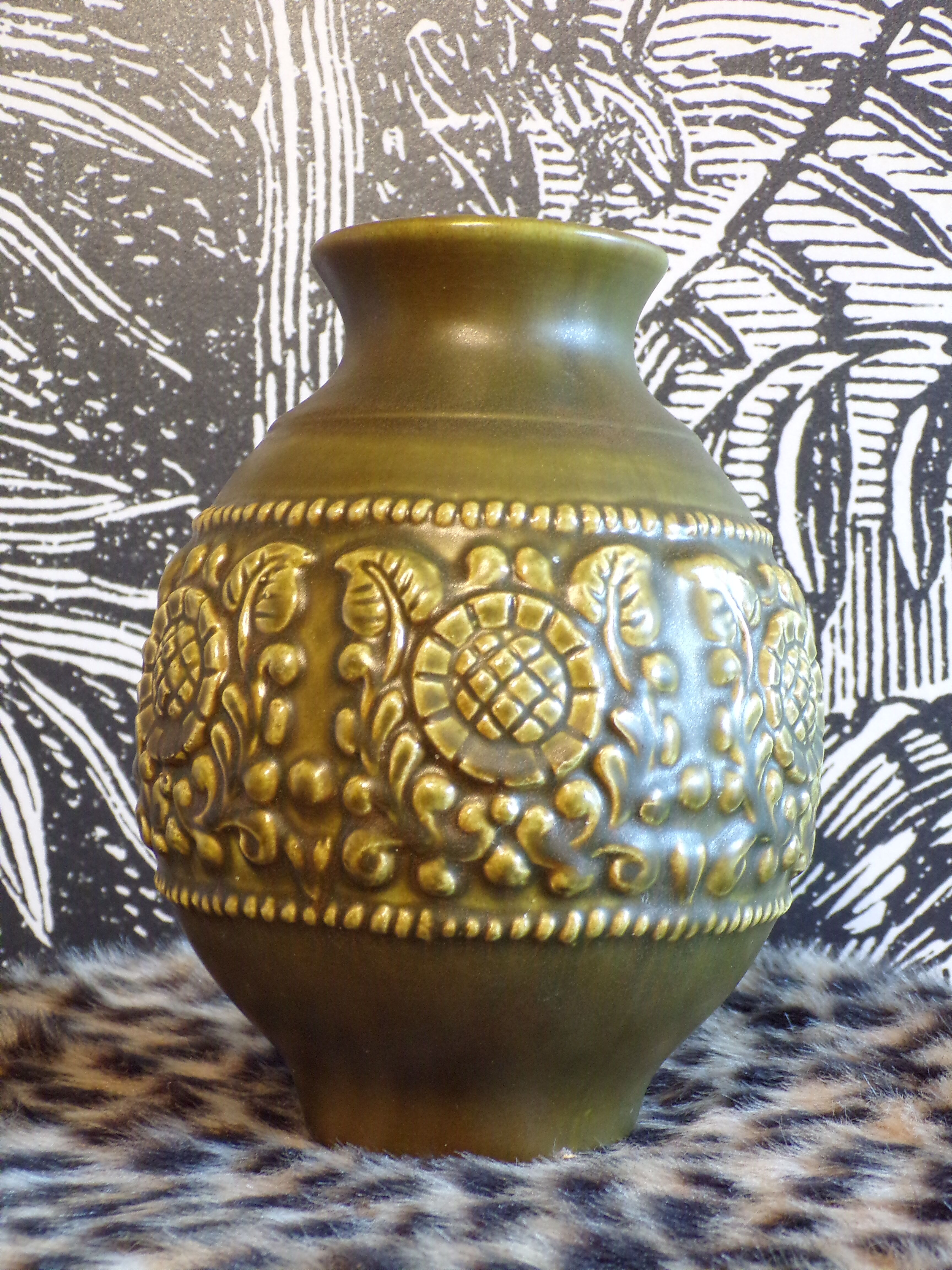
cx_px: 476
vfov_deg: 38.9
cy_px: 635
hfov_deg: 29.7
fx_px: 1797
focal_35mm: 49
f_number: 3.5
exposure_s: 1/17
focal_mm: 8.7
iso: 312
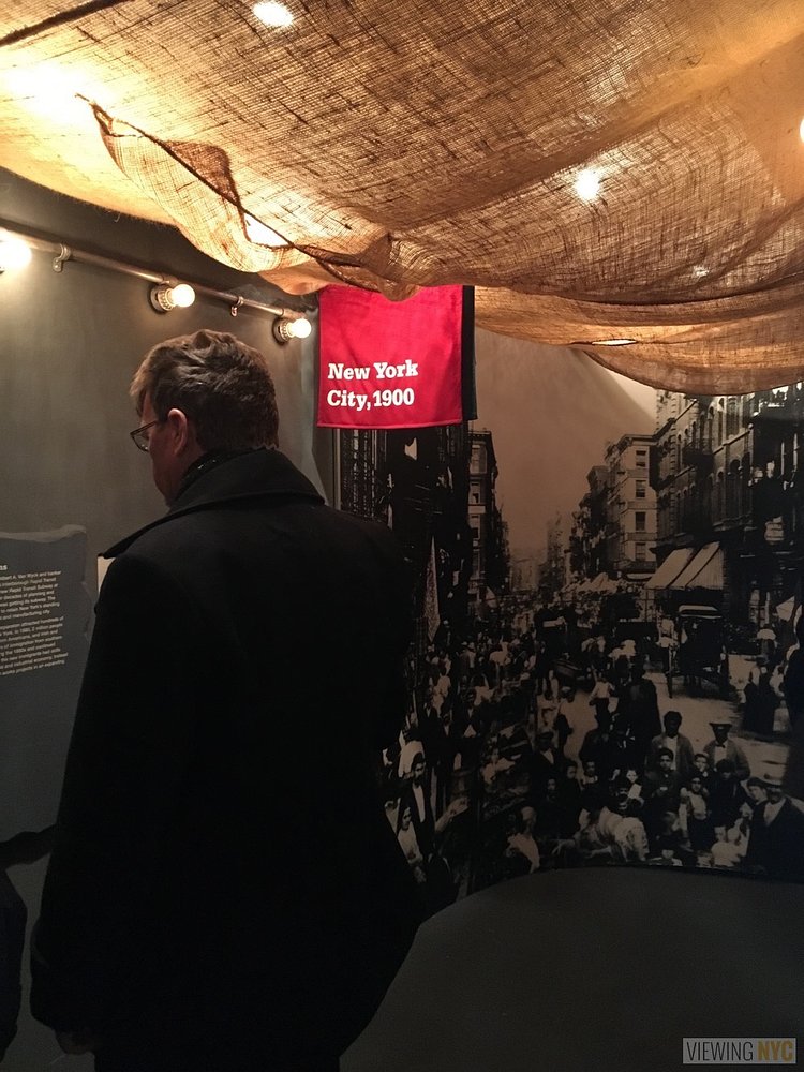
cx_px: 402
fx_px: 898
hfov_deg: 48.2
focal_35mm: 29
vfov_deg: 61.7
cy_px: 536
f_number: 2.2
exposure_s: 1/15
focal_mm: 4.15
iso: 320
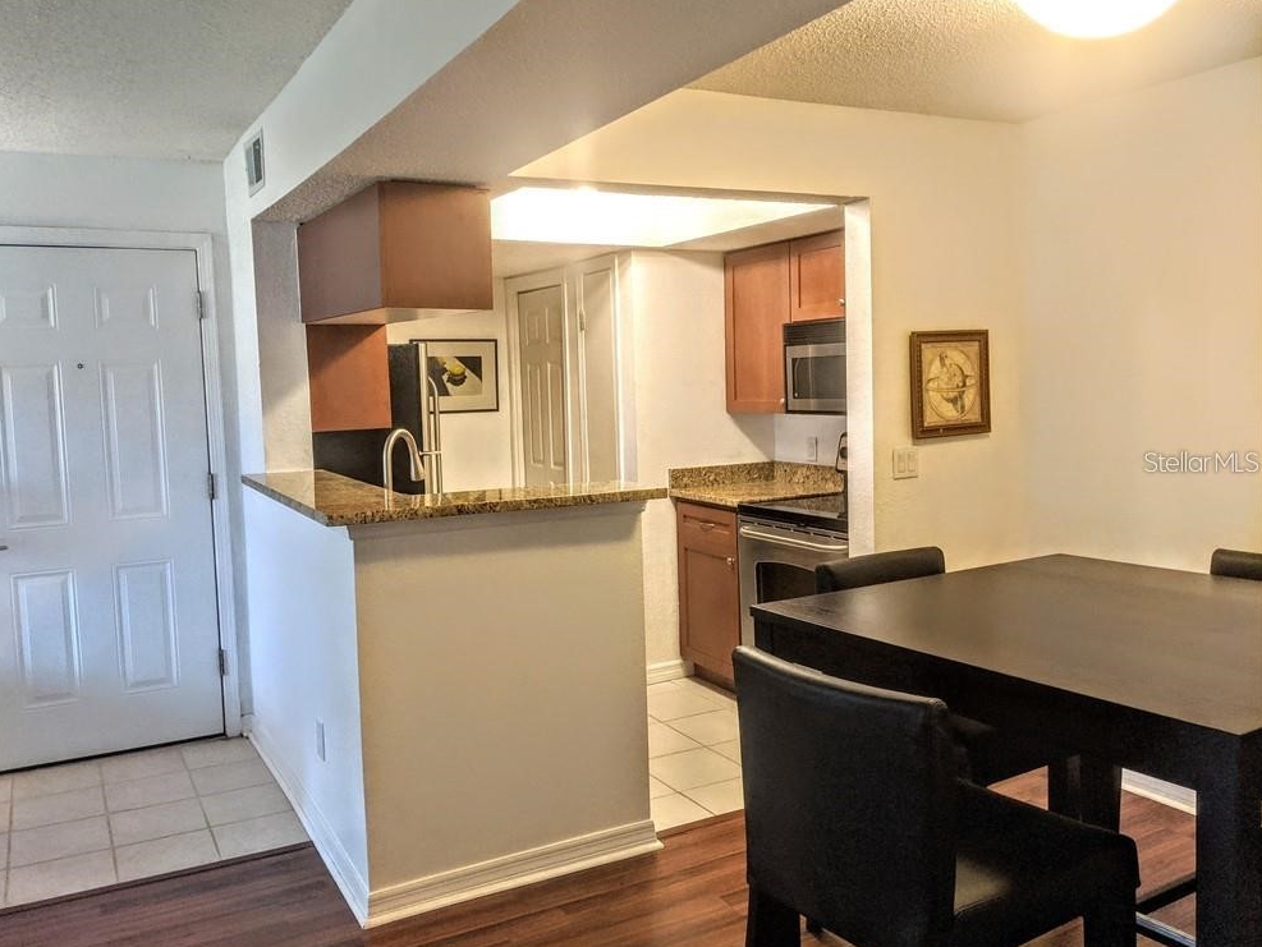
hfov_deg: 63.4
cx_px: 610
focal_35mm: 28
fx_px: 1021
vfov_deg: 49.8
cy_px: 461
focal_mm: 4.44
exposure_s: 1/120
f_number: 1.8
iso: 167
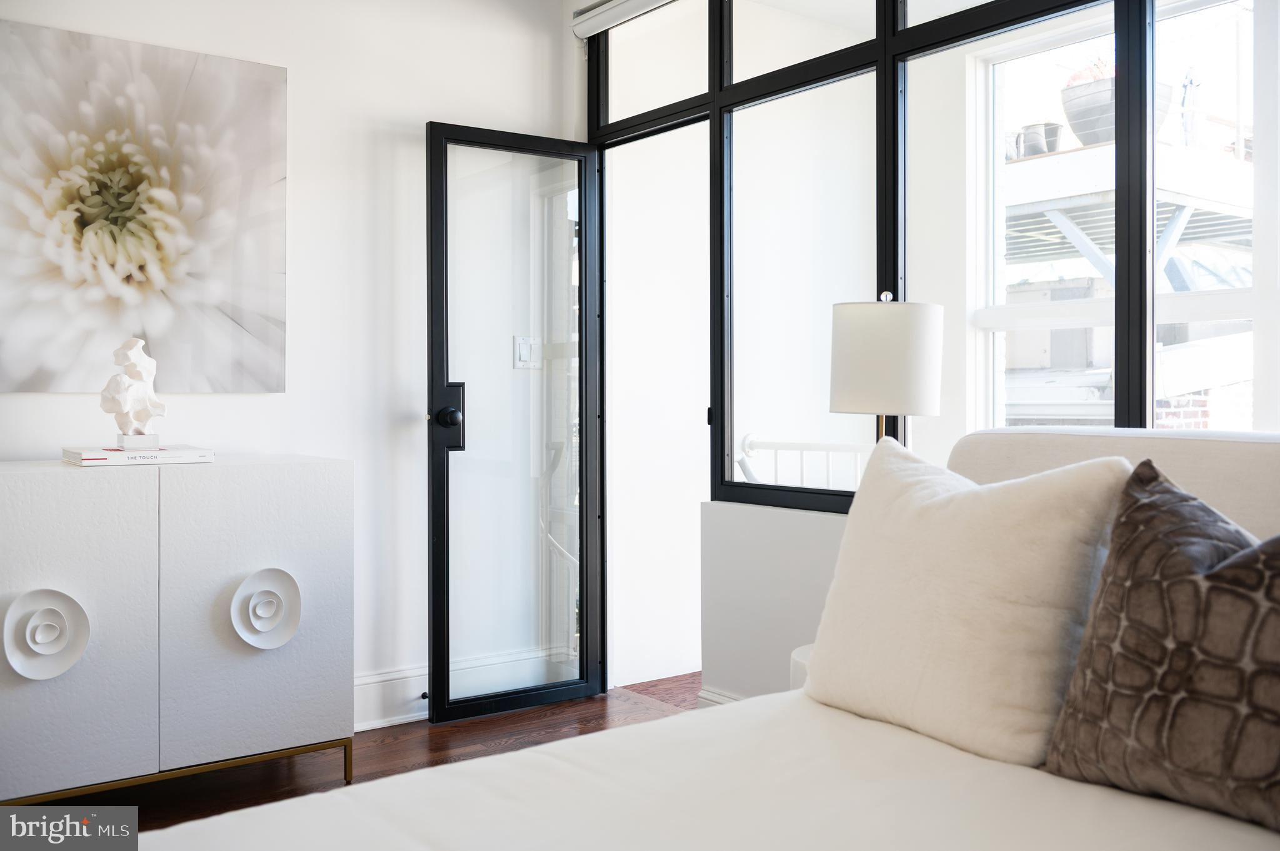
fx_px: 1137
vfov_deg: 41.1
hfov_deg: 58.8
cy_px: 426
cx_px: 640
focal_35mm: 32
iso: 250
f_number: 4.5
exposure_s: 1/80
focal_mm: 32
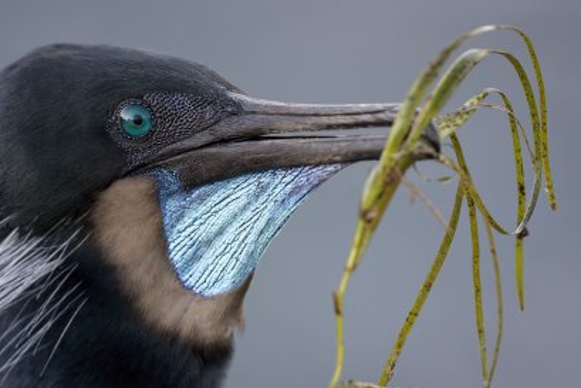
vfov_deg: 1.7
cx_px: 286
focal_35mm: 821
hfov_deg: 2.5
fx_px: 13254
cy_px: 309
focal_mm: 420
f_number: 4
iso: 1600
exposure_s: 1/640
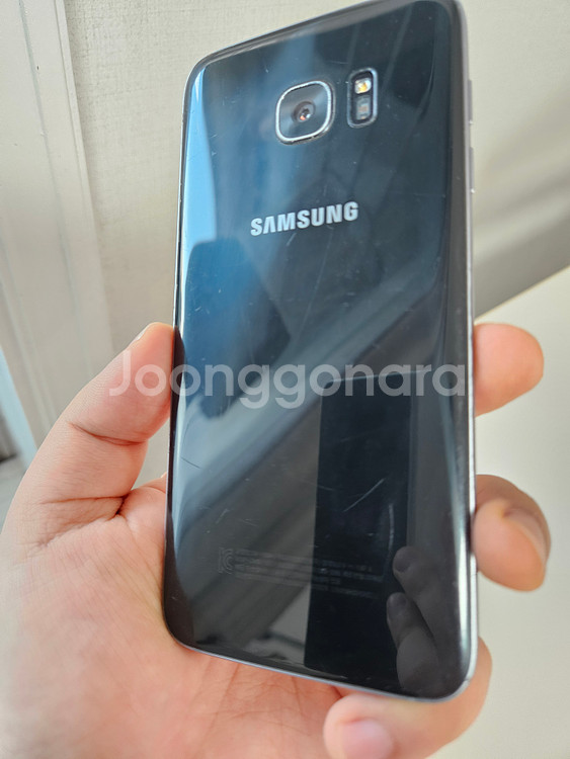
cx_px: 285
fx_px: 505
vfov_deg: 73.9
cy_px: 380
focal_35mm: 23
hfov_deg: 58.9
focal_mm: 5.4
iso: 500
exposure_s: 1/24
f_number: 1.8
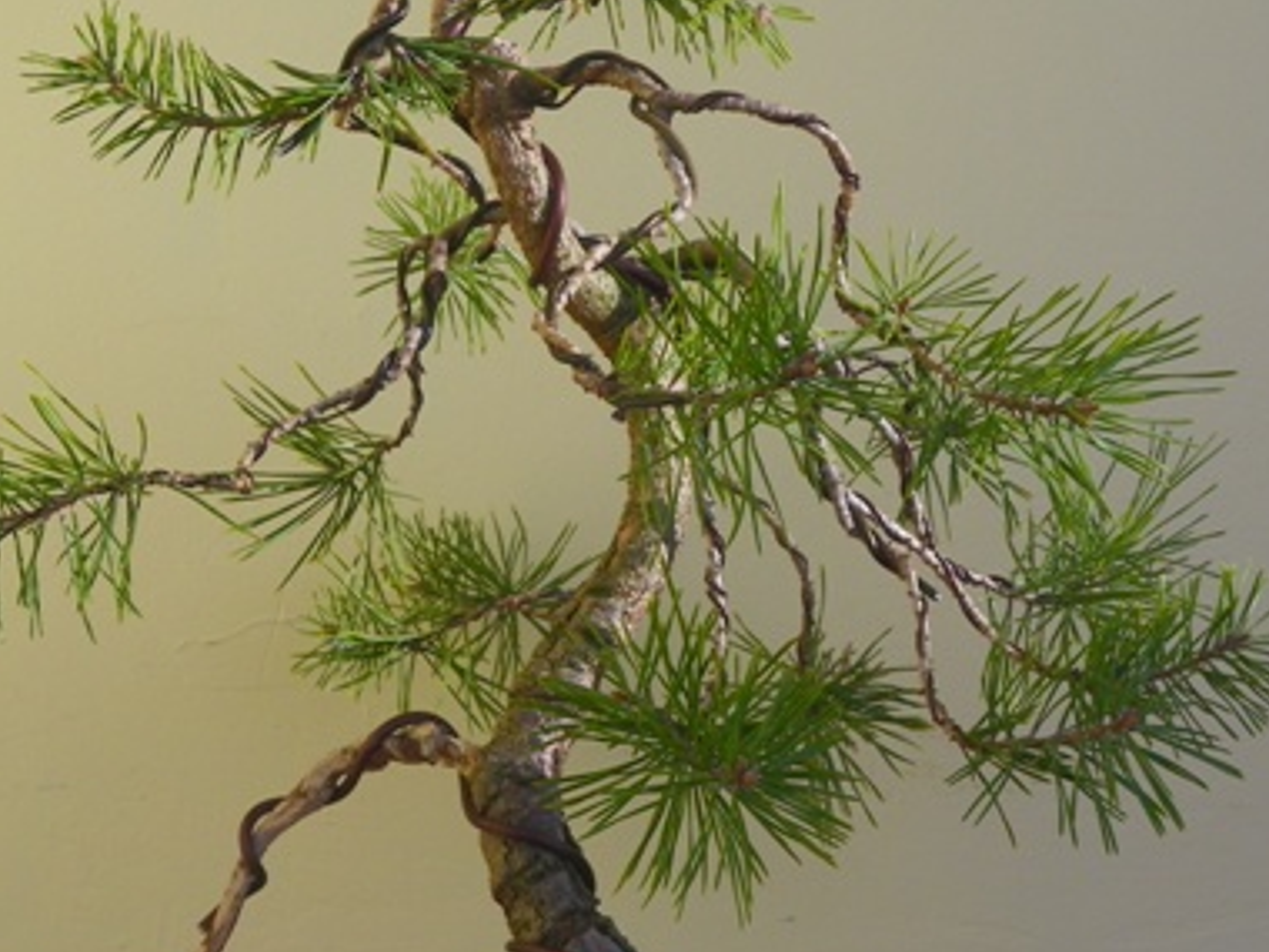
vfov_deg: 24.8
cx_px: 584
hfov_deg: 32.7
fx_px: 2163
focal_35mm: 59
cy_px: 458
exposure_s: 1/320
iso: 64
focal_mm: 6.2
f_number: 4.5
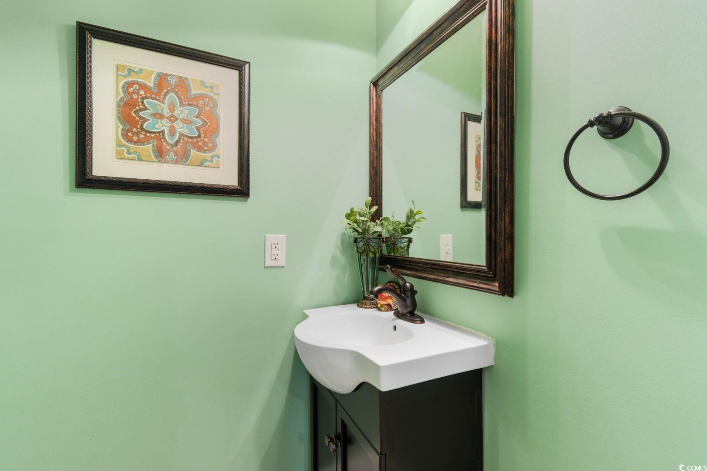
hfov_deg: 100.4
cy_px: 236
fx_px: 295
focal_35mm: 15
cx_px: 354
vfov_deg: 77.3
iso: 100
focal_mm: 10
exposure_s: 1/5
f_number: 4.5
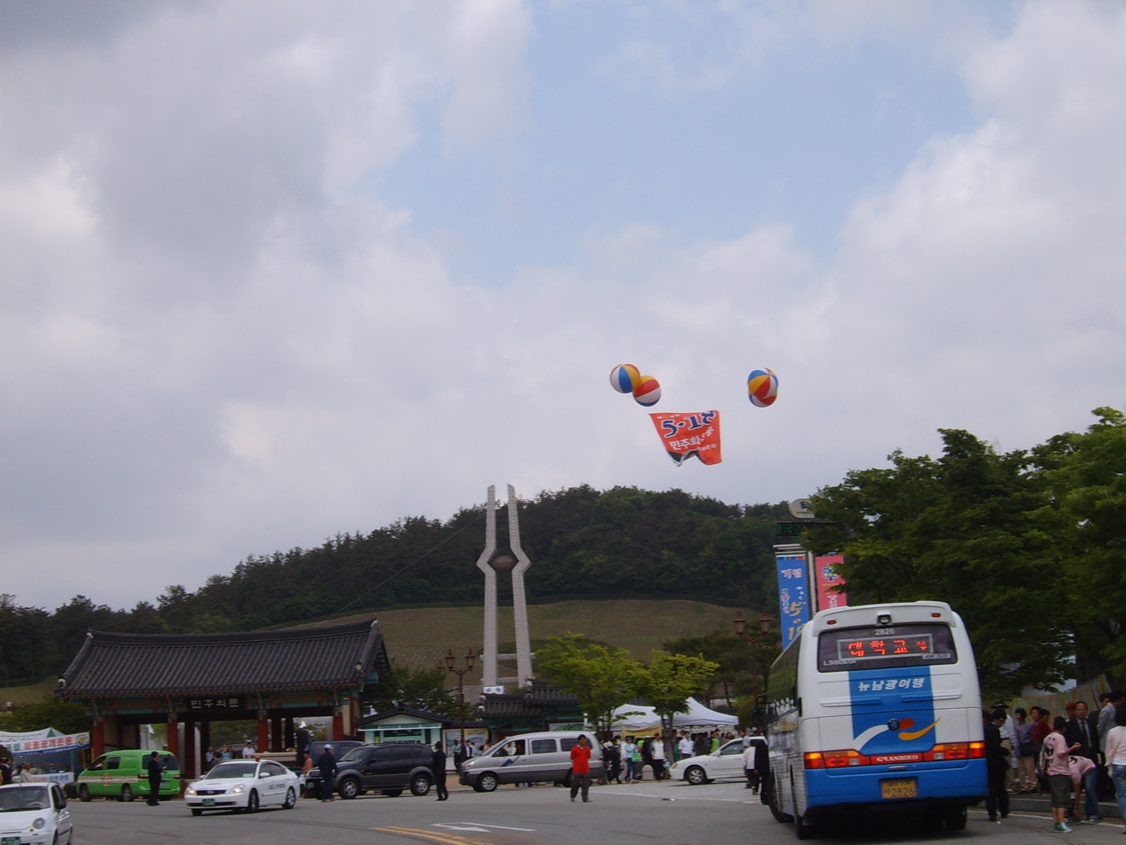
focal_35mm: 65
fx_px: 2114
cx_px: 563
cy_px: 422
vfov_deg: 22.6
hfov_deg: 29.8
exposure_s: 1/350
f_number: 7.6
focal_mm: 10.8
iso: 50
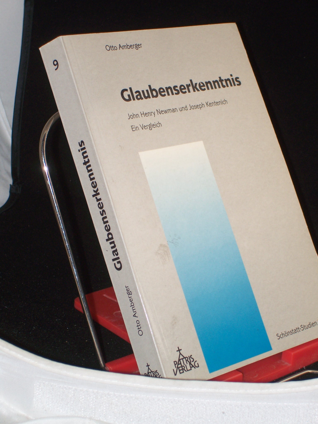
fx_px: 1249
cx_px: 159
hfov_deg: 14.5
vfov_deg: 19.3
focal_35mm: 102
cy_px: 212
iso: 80
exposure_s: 1/100
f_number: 4.6
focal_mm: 16.8
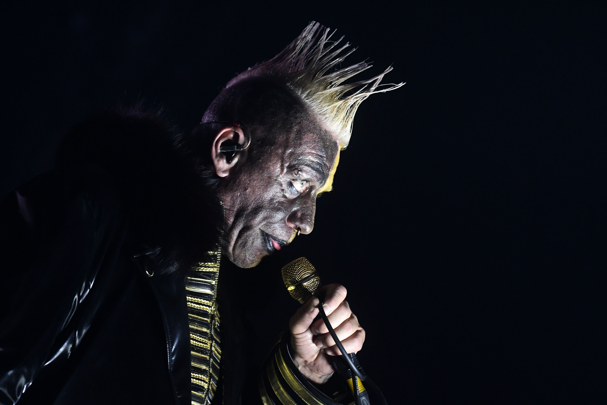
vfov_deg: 7.5
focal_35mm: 184
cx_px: 304
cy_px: 203
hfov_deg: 11.2
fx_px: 3102
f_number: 4
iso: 4000
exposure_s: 1/200
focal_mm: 122
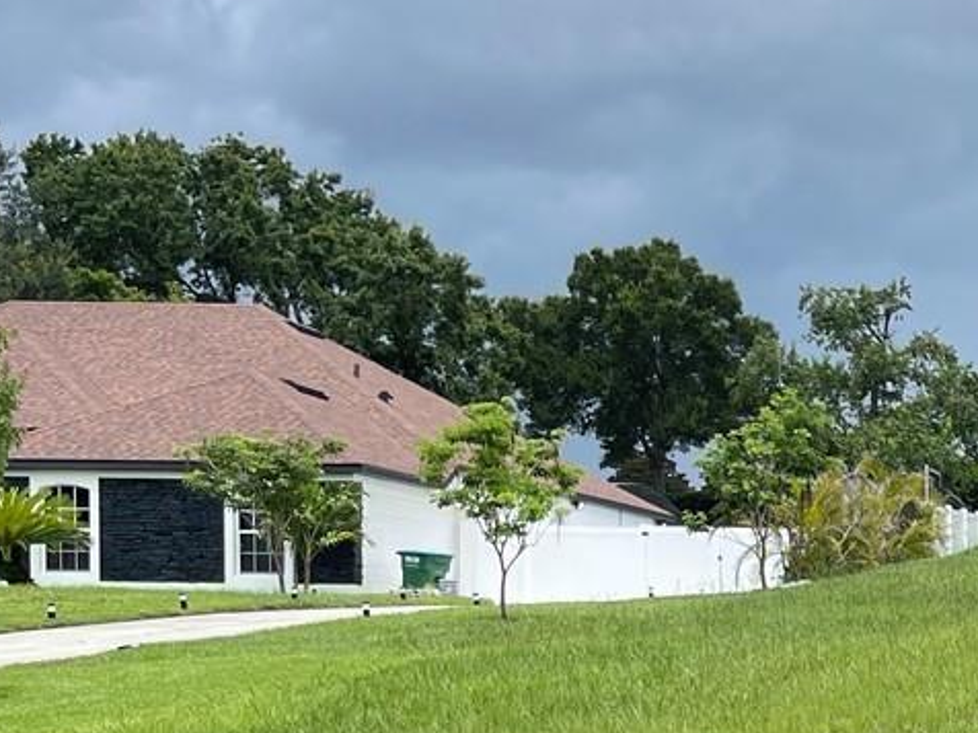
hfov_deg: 20.5
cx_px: 1389
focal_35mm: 84
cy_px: 772
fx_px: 2373
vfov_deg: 17.1
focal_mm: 5.1
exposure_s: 1/2336
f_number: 1.6
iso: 32
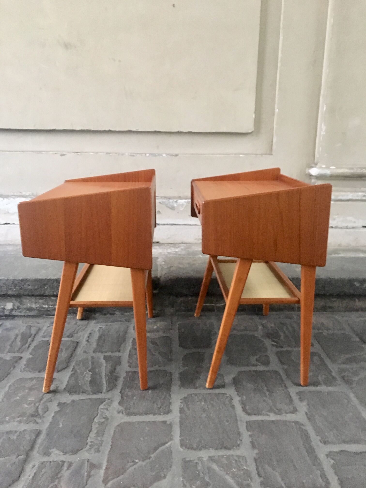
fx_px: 409
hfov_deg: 48.2
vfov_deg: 61.7
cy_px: 244
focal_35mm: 29
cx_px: 183
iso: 500
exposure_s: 1/17
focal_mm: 4.15
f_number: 2.2
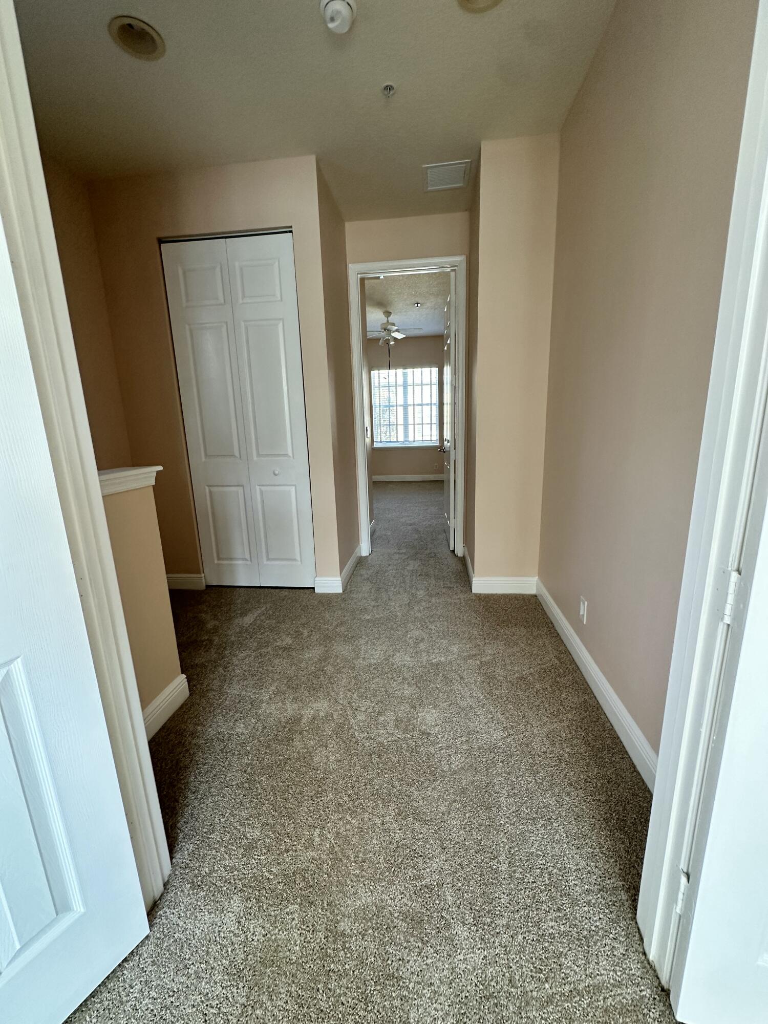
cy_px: 512
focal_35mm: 14
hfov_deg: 85.7
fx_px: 414
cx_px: 384
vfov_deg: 102.1
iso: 160
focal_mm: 2.22
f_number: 2.2
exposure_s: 1/99
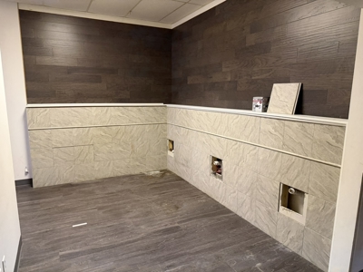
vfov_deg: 56.8
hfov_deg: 71.6
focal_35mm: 24
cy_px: 136
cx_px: 182
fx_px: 252
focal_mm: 6.76
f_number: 1.78
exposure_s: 1/60
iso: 640
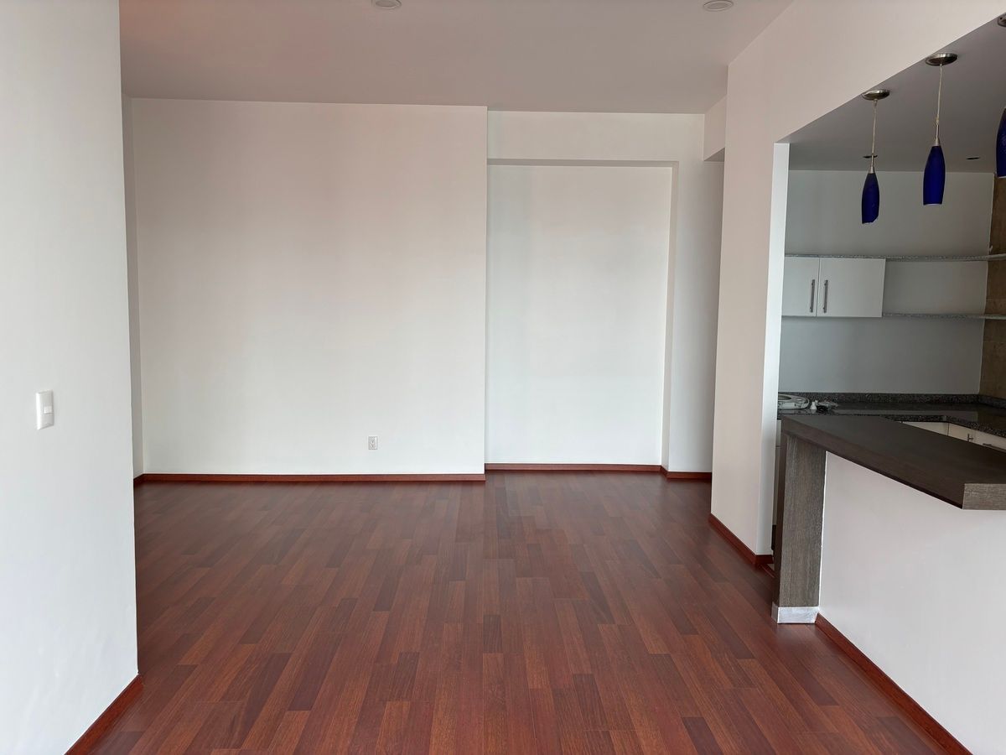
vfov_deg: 53.1
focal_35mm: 26
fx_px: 756
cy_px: 378
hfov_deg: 67.3
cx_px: 503
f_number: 1.6
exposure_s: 1/121
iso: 40
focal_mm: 5.96
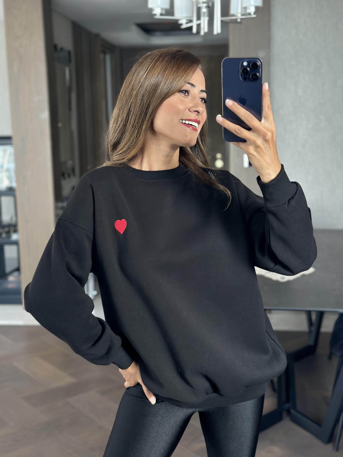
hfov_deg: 30.3
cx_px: 172
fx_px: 634
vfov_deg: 39.7
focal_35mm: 48
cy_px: 228
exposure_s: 1/63
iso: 125
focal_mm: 6.86
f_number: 1.78
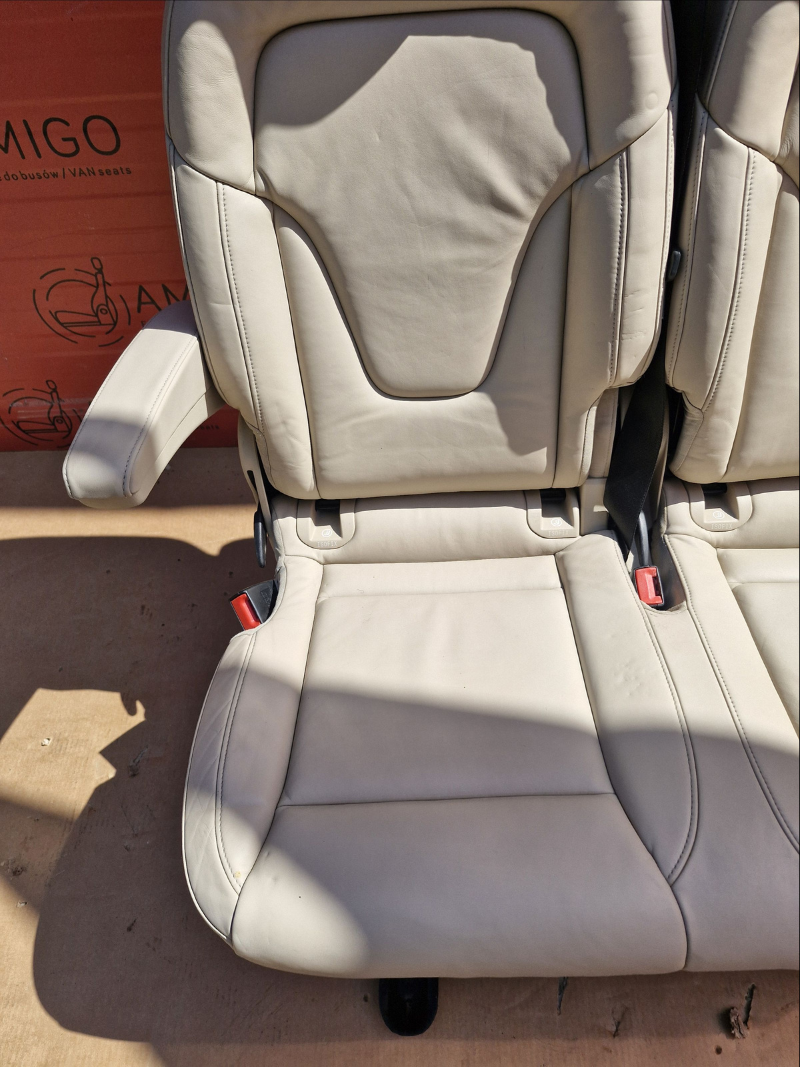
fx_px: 708
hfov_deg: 58.9
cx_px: 400
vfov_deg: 73.9
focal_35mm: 23
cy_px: 534
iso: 50
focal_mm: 5.54
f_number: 1.8
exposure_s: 1/1460
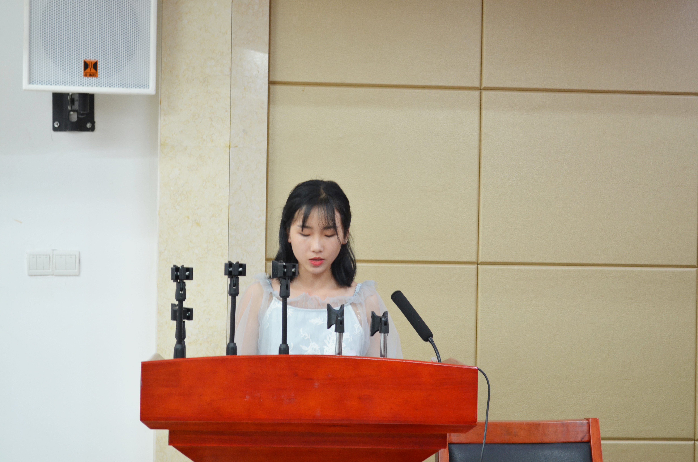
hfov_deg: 29.3
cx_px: 349
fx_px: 1335
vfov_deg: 19.6
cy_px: 231
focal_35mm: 69
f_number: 5.3
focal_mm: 46
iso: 400
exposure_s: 1/10
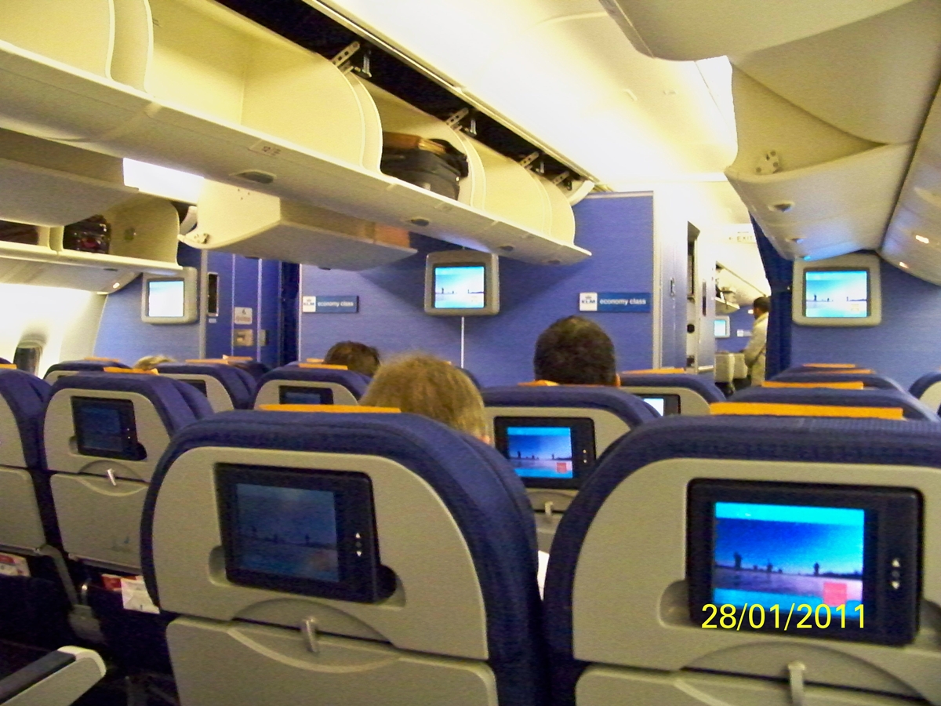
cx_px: 470
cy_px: 353
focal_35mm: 33
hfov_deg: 55.4
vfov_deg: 42.9
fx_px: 897
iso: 2500
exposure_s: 1/30
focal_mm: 5.85
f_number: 2.8
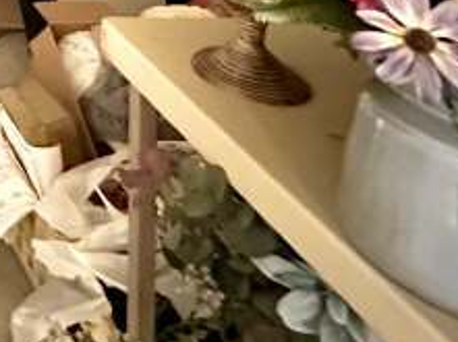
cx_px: -323
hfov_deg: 21.7
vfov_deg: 16.5
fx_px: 859
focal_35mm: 65
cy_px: -361
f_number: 2.2
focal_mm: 2.22
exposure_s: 1/15
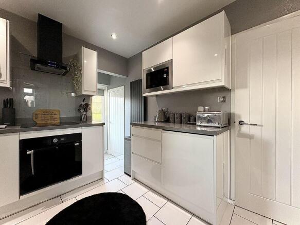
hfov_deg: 102.1
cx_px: 150
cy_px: 112
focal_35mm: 14
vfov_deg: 85.7
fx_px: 121
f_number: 2.2
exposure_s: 1/97
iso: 250
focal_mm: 2.22
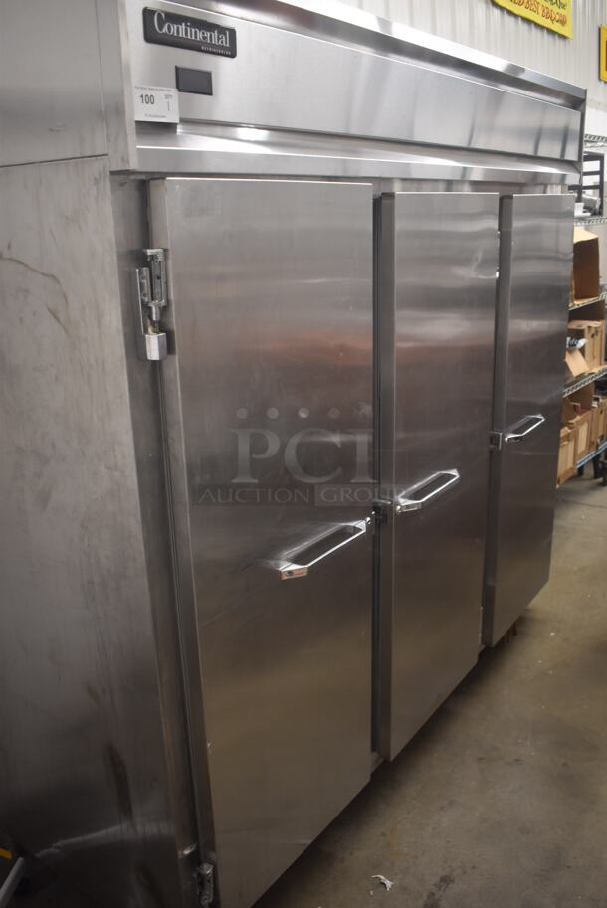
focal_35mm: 30
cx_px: 304
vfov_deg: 61.9
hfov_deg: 43.7
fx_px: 758
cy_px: 454
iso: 560
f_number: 3.8
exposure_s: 1/30
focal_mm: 20
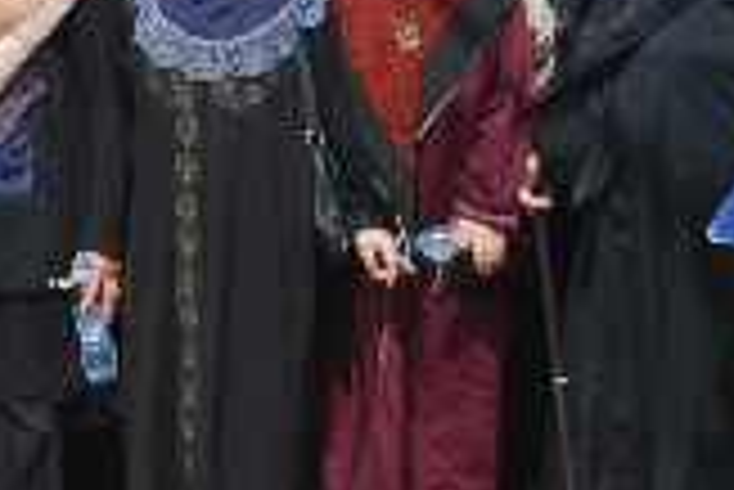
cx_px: 63
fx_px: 3857
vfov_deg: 7.3
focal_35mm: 189
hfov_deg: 10.8
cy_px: 103
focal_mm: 32
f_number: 7.1
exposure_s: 1/200
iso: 100
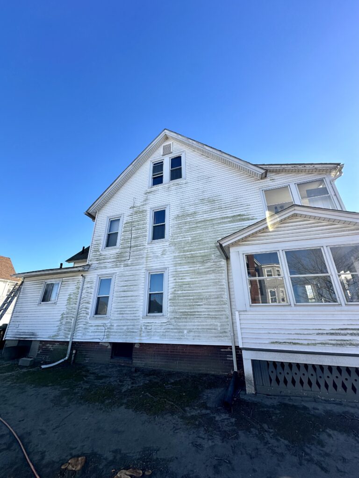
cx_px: 180
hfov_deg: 85.7
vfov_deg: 102.1
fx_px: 194
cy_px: 239
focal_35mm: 14
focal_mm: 2.22
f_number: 2.2
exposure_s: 1/910
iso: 40
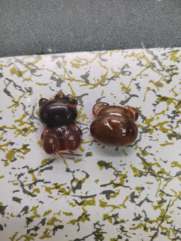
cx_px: 90
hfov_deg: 58.9
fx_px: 160
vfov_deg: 73.9
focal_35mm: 23
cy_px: 120
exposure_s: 1/100
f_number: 1.9
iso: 320
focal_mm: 5.52
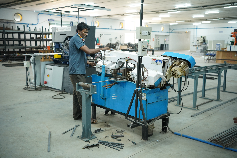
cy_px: 79
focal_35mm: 35
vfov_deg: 37.9
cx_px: 118
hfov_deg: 54.4
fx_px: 230
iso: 2000
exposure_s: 1/125
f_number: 4
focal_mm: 35
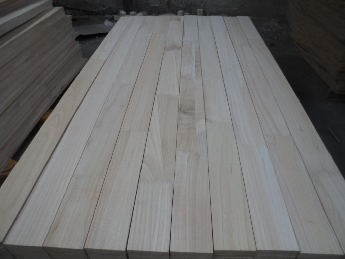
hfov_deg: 67.3
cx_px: 172
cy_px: 130
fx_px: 259
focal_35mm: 26
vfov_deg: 53.1
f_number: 3.3
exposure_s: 1/45
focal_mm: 4.9
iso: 80
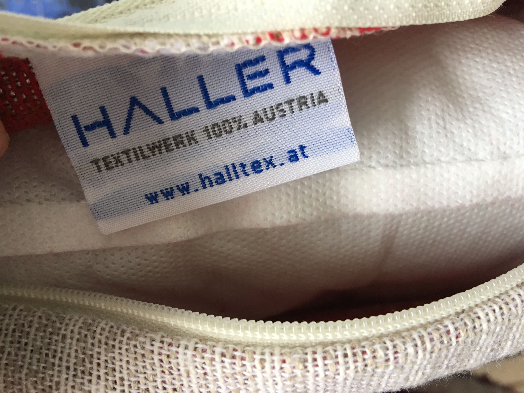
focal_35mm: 29
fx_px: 439
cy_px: 196
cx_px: 262
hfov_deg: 61.7
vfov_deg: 48.2
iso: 32
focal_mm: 4.15
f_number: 2.2
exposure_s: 1/17
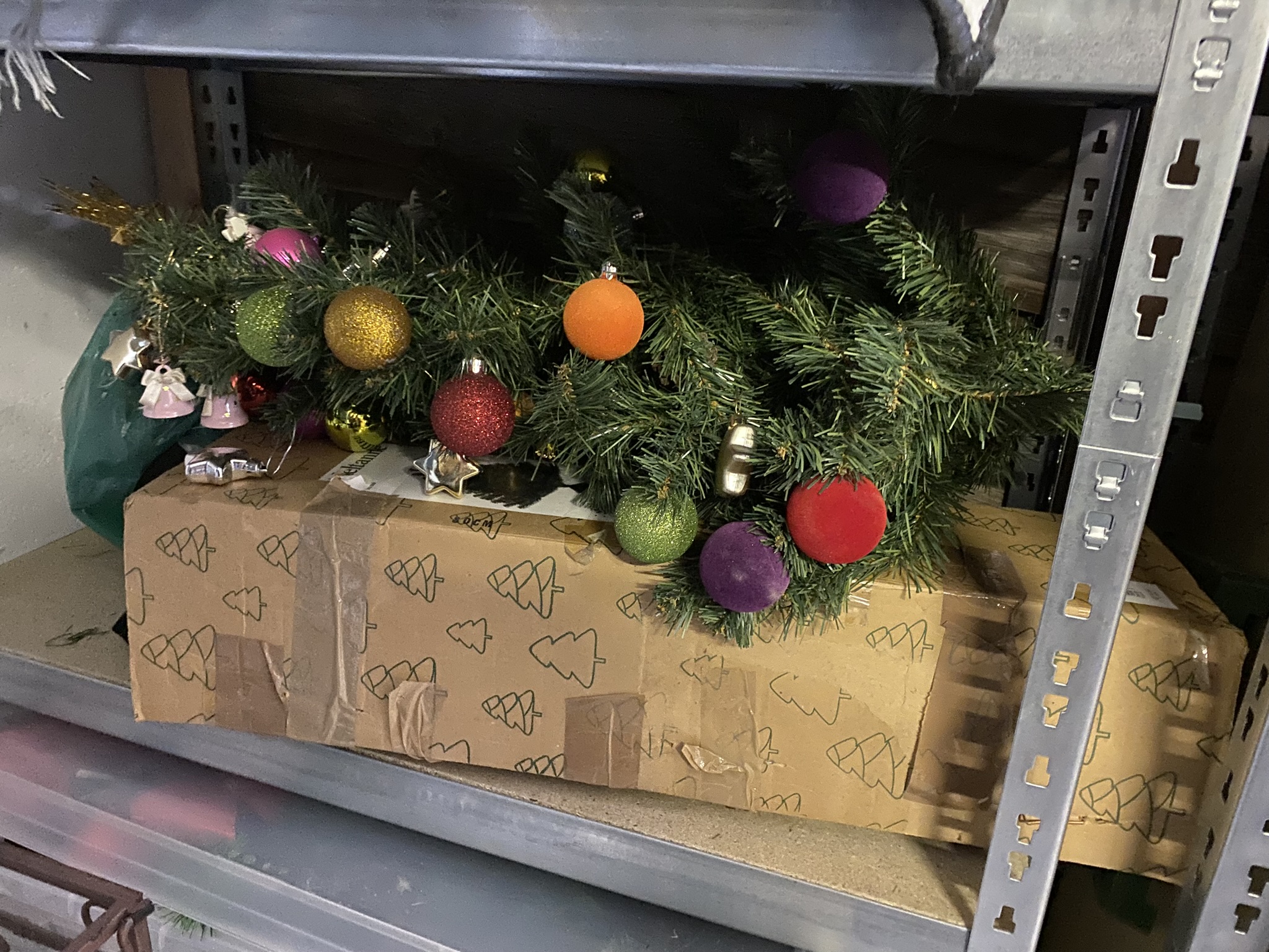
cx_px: 634
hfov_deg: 67.3
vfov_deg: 53.1
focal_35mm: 26
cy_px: 476
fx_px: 953
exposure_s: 1/10
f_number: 1.8
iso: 500
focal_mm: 4.25
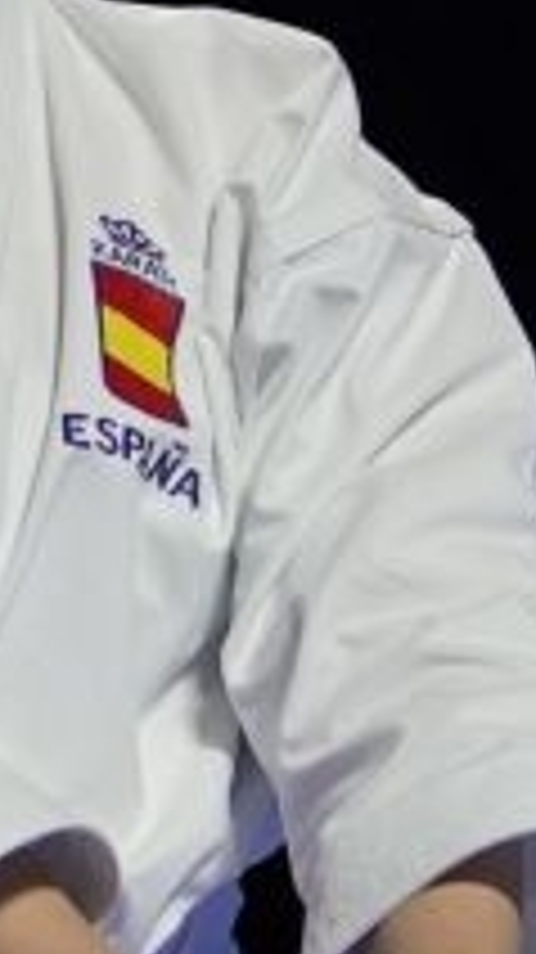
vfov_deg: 2.2
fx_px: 24978
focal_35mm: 987
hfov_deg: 1.2
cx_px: 140
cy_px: 918
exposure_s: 1/500
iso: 400
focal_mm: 111
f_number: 2.8
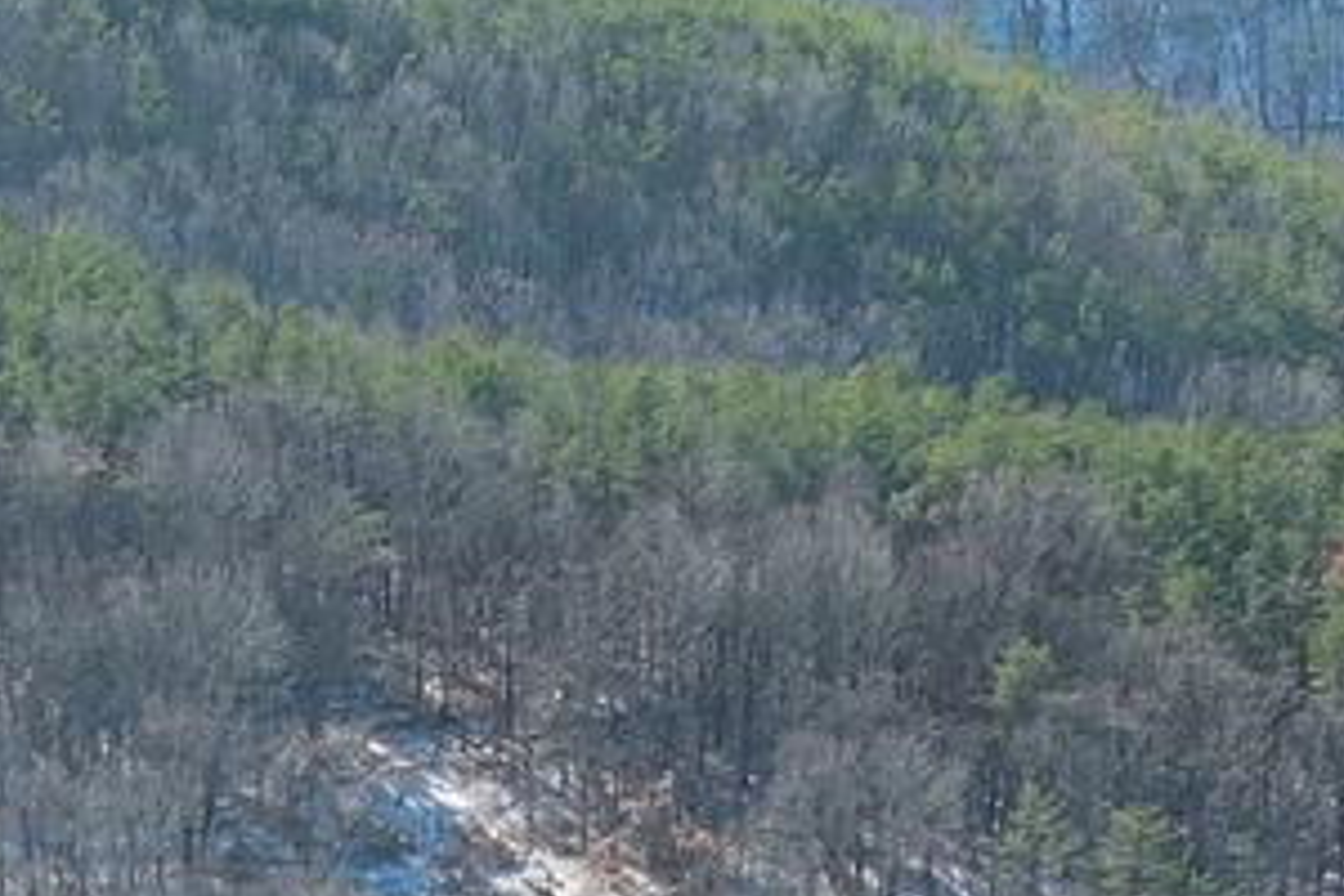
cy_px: 2072
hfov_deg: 10.4
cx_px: 426
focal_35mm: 198
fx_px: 7391
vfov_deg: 6.6
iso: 100
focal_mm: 10.57
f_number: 2.8
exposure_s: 1/351
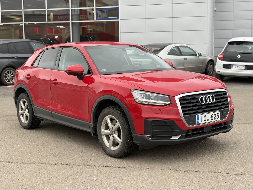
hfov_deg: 36.8
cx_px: 126
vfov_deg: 28.0
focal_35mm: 52
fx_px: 380
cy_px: 95
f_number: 1.6
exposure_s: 1/121
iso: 32
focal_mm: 5.96
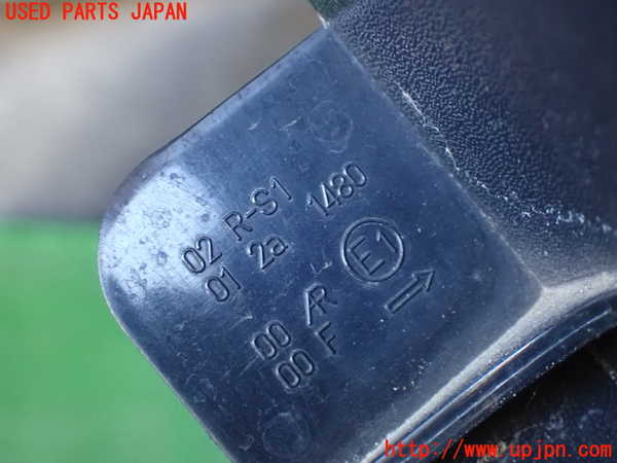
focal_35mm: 77
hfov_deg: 25.3
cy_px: 232
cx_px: 308
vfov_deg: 19.1
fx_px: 1372
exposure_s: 1/60
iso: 1600
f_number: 4.1
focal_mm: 13.65
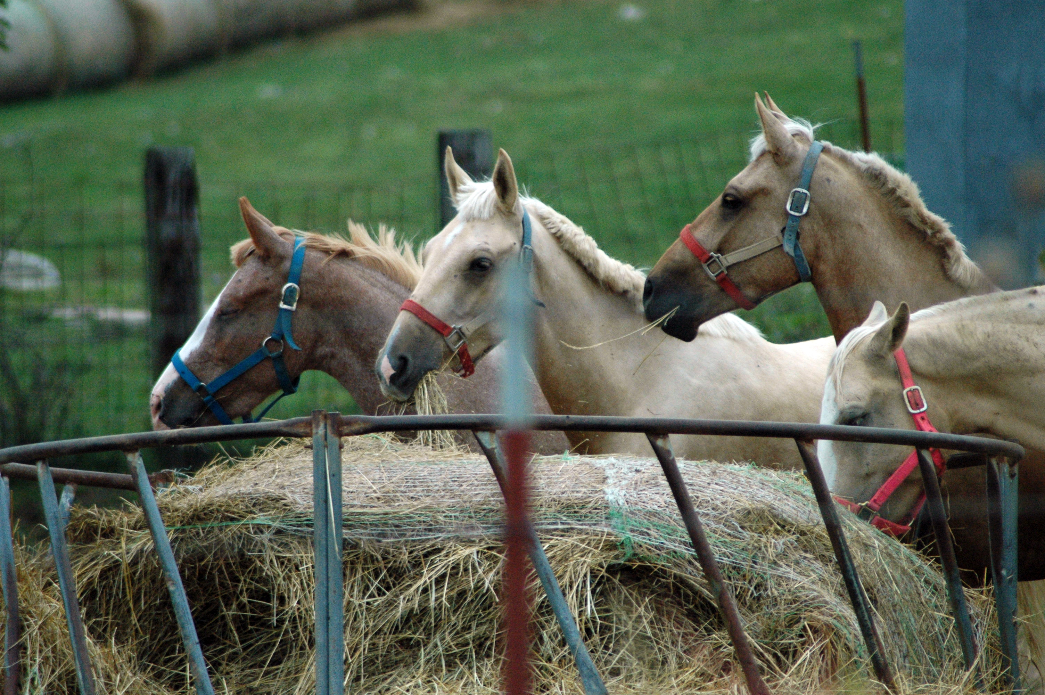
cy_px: 348
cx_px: 522
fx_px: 13051
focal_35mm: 450
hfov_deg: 4.6
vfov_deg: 3.0
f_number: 5.6
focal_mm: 300
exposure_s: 1/2000
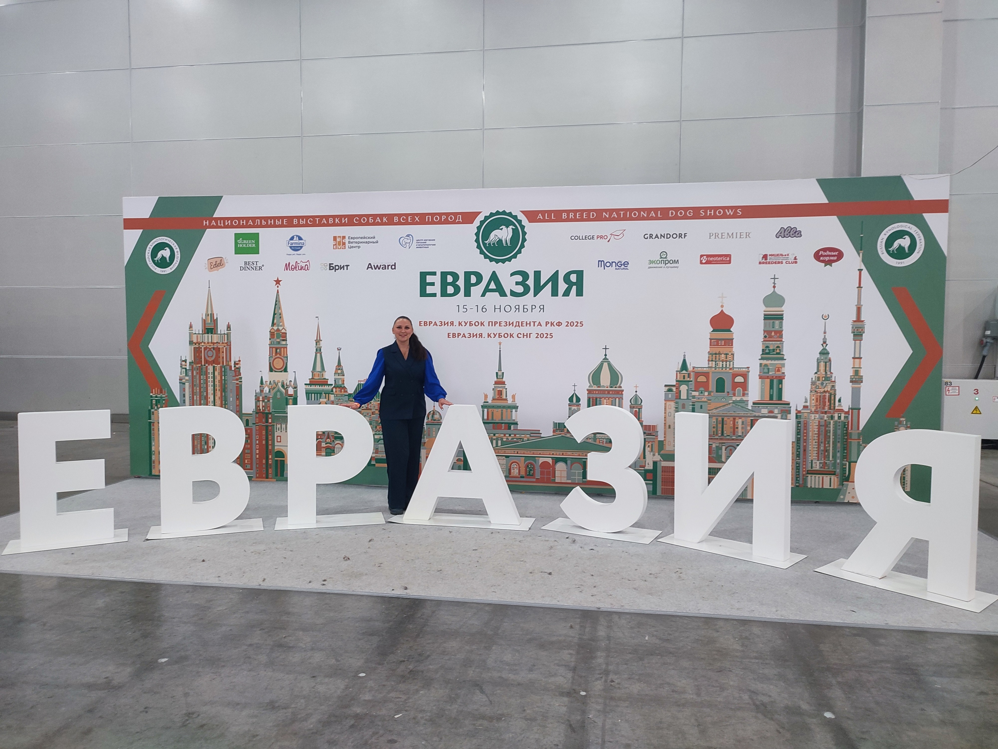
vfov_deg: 54.9
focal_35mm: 25
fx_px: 721
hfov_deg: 69.4
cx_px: 499
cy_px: 374
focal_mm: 6.04
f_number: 1.9
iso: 775
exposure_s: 1/25
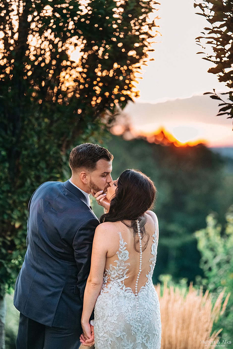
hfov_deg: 10.2
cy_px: 174
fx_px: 1309
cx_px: 116
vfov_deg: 15.2
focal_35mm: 135
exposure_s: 1/125
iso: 500
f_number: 2.8
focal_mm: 135
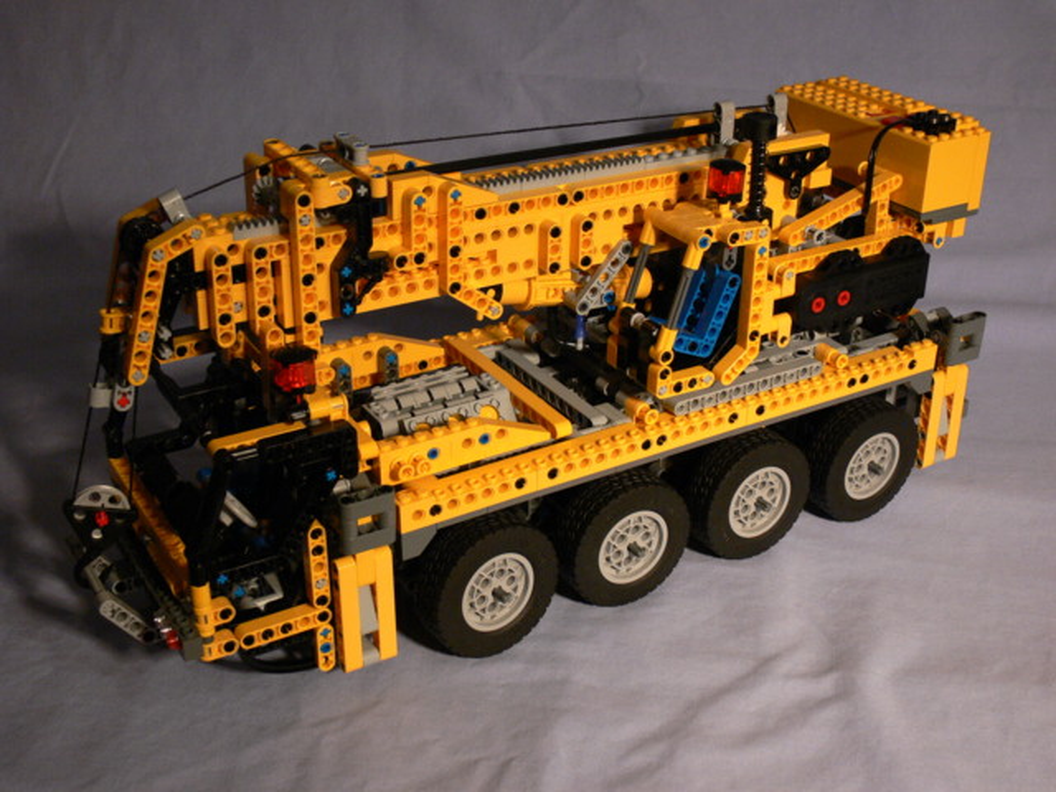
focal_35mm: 45
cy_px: 396
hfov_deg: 42.1
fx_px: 1373
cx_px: 528
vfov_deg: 32.2
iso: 200
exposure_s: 1/60
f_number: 4
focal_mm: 9.5
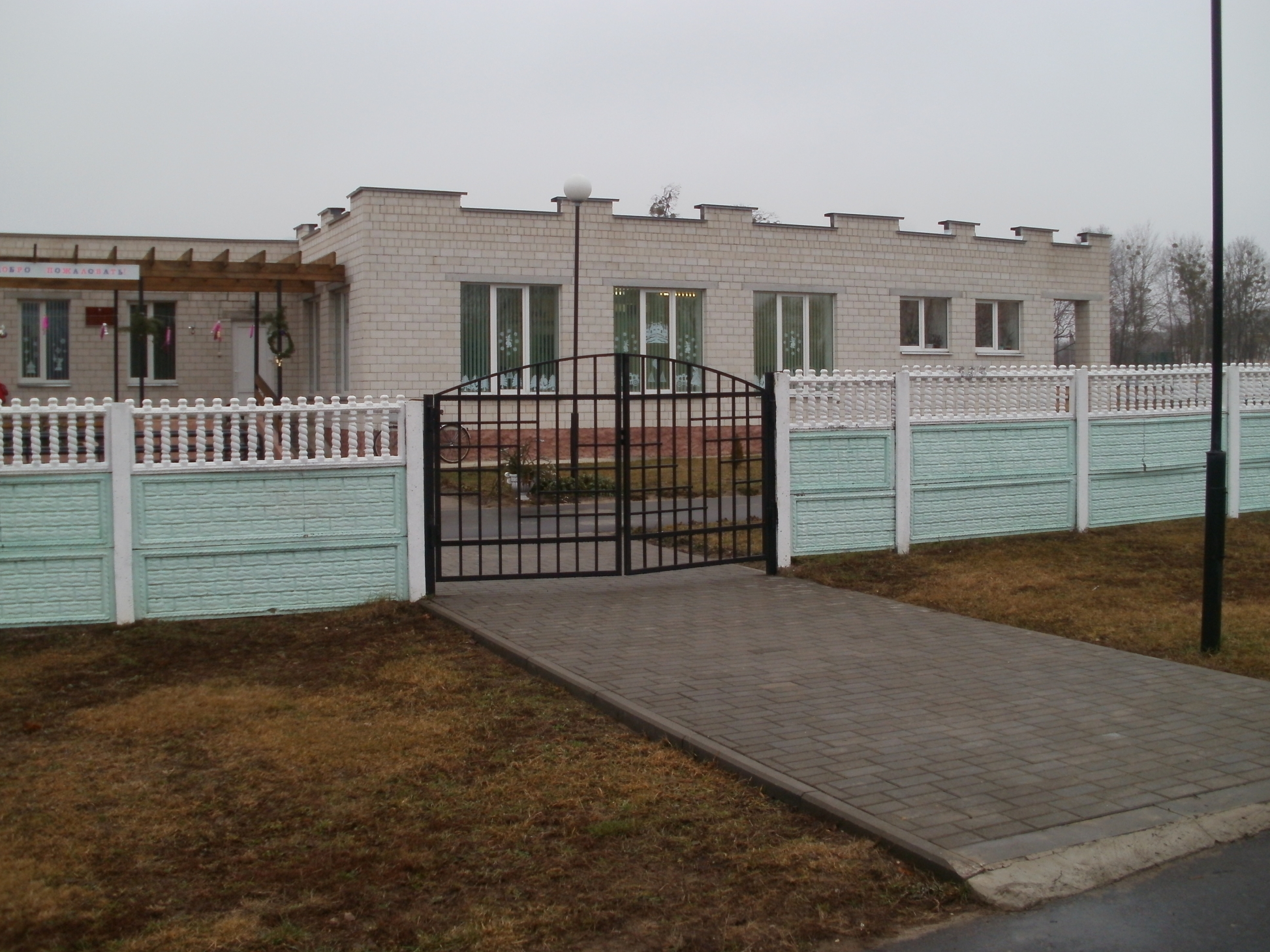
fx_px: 1357
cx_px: 627
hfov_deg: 50.1
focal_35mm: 37
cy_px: 466
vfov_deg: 38.7
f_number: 3.5
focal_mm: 6.3
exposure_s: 1/125
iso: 100
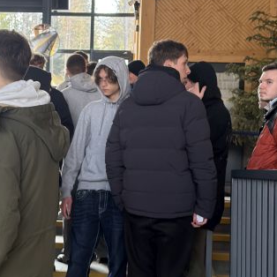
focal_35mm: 75
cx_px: 63
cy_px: 147
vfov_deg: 23.1
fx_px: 679
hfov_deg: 22.8
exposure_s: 1/100
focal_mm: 6.76
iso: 160
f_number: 1.78
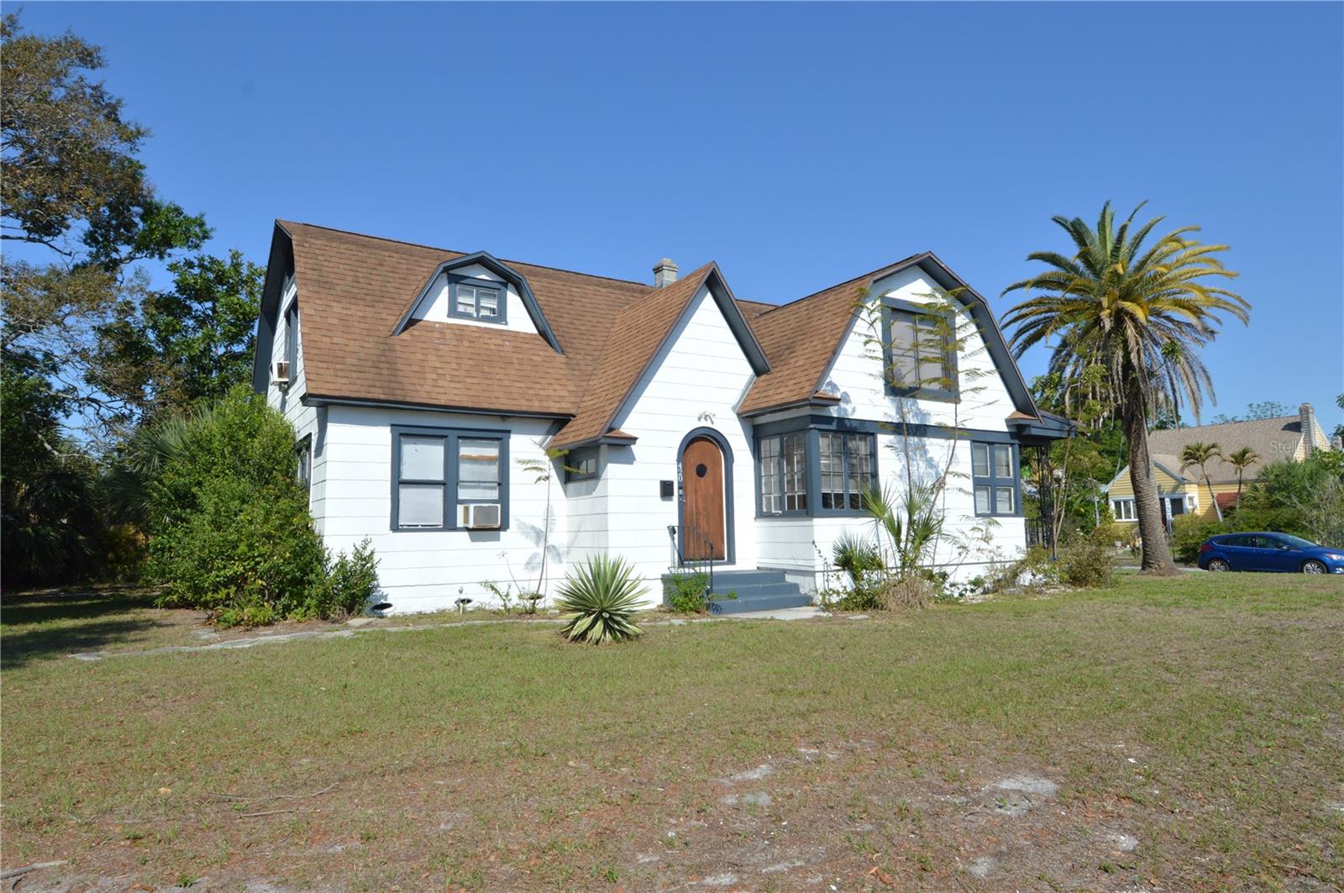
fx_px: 783
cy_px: 446
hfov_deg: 81.3
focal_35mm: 21
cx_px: 672
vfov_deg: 59.4
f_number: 11
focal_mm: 14
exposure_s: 1/125
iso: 100
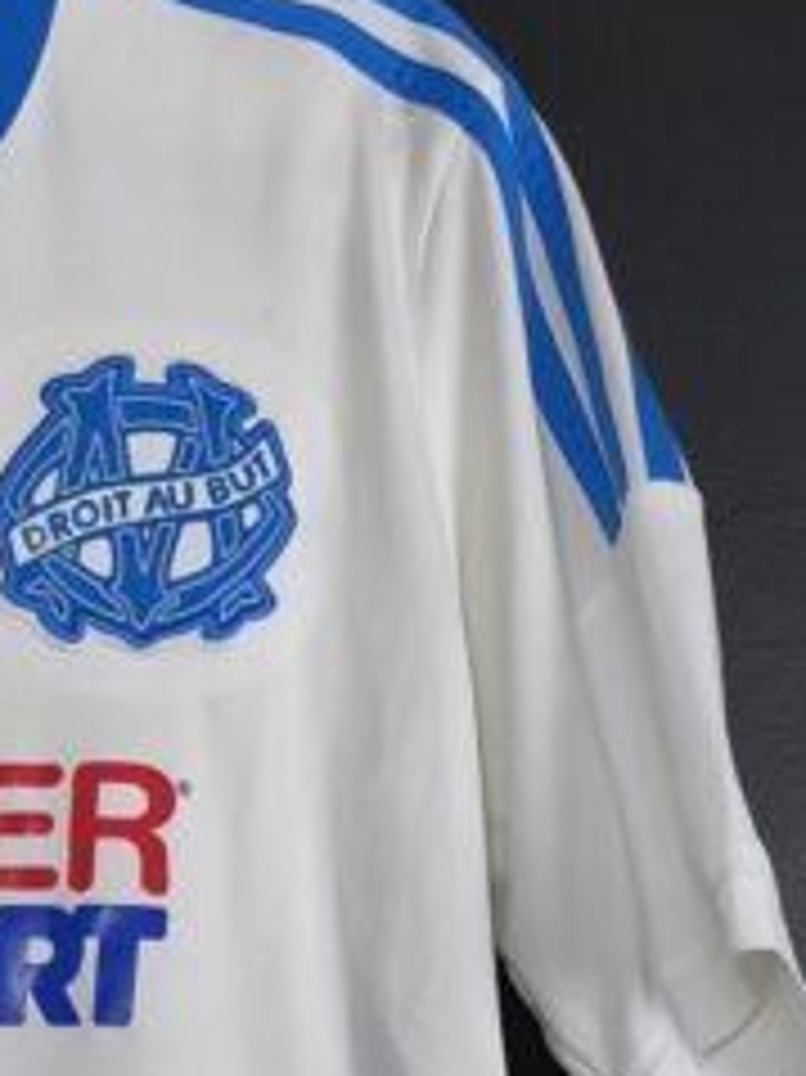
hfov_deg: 18.1
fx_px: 2393
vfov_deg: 23.1
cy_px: 1315
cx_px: -180
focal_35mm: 77
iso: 400
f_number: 1.6
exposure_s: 1/125
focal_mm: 6.57
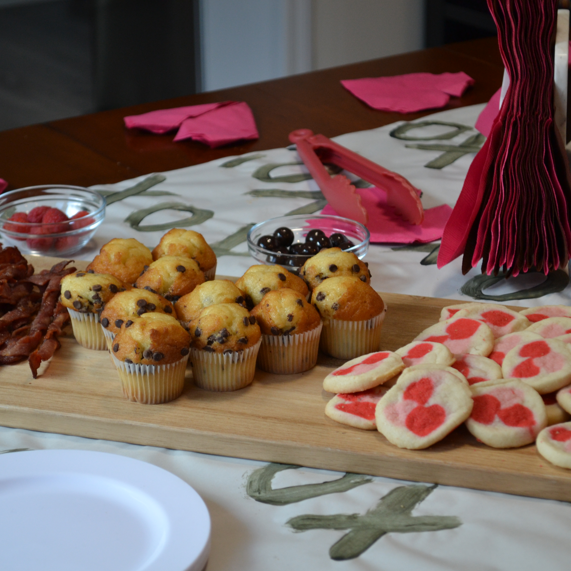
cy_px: 287
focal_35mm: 106
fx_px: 1971
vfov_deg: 16.5
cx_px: 273
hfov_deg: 16.5
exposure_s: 1/60
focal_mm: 55
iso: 450
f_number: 5.6
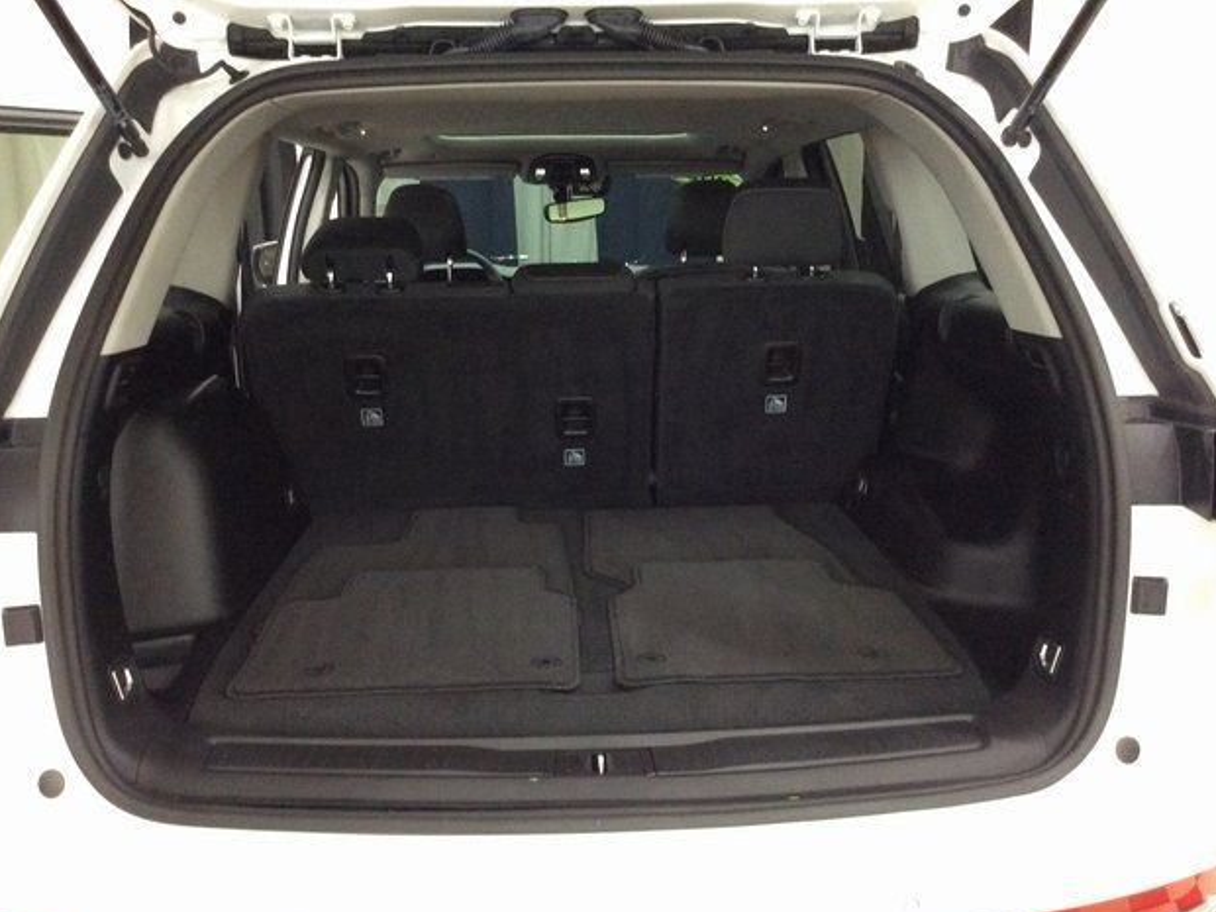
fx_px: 1159
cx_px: 592
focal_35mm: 33
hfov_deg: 55.3
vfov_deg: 42.9
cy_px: 467
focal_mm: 3.3
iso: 250
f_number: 2.4
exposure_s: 1/25
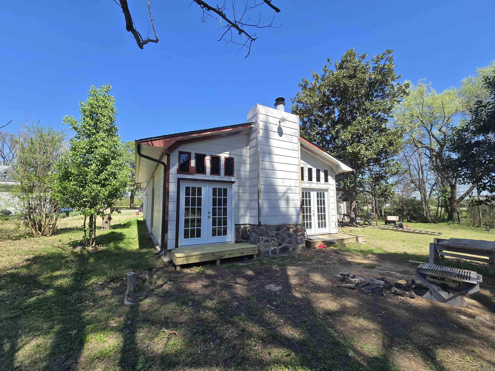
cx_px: 248
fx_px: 186
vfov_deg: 89.9
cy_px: 186
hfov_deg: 106.2
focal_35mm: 13
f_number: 2.2
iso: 50
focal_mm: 2.2
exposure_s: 1/1215
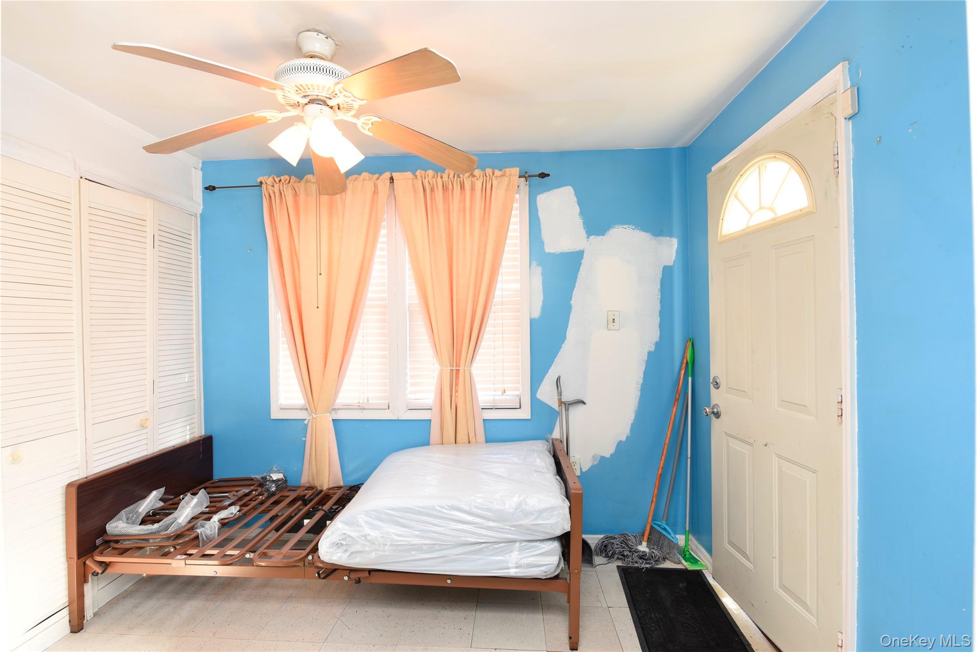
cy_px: 326
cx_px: 488
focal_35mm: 17
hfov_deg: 93.3
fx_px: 461
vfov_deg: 70.5
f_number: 5
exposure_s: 1/15
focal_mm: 17
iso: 200
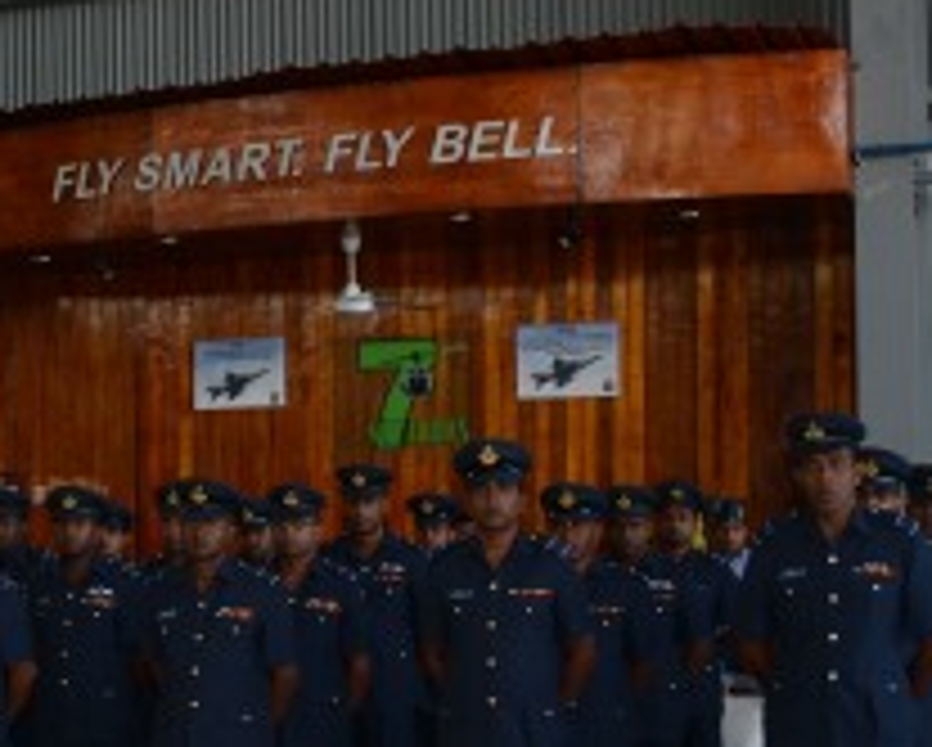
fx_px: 2098
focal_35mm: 76
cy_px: 518
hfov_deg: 24.4
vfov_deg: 20.1
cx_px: 106
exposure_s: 1/160
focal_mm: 28
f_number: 8
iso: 800
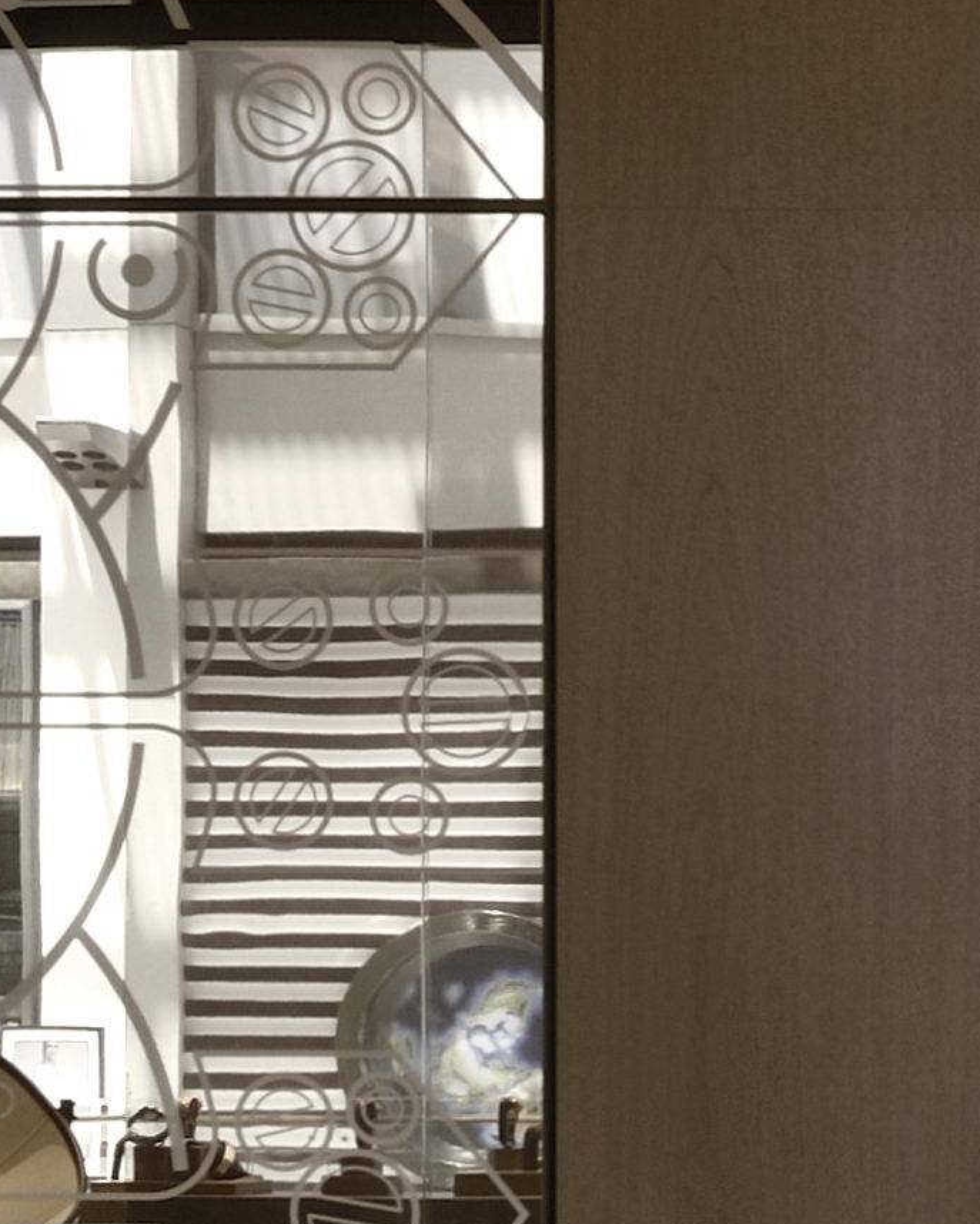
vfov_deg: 11.9
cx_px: 2051
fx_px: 5834
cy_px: 1040
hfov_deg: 9.0
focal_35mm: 161
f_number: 9
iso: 100
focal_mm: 20
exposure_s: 1/13
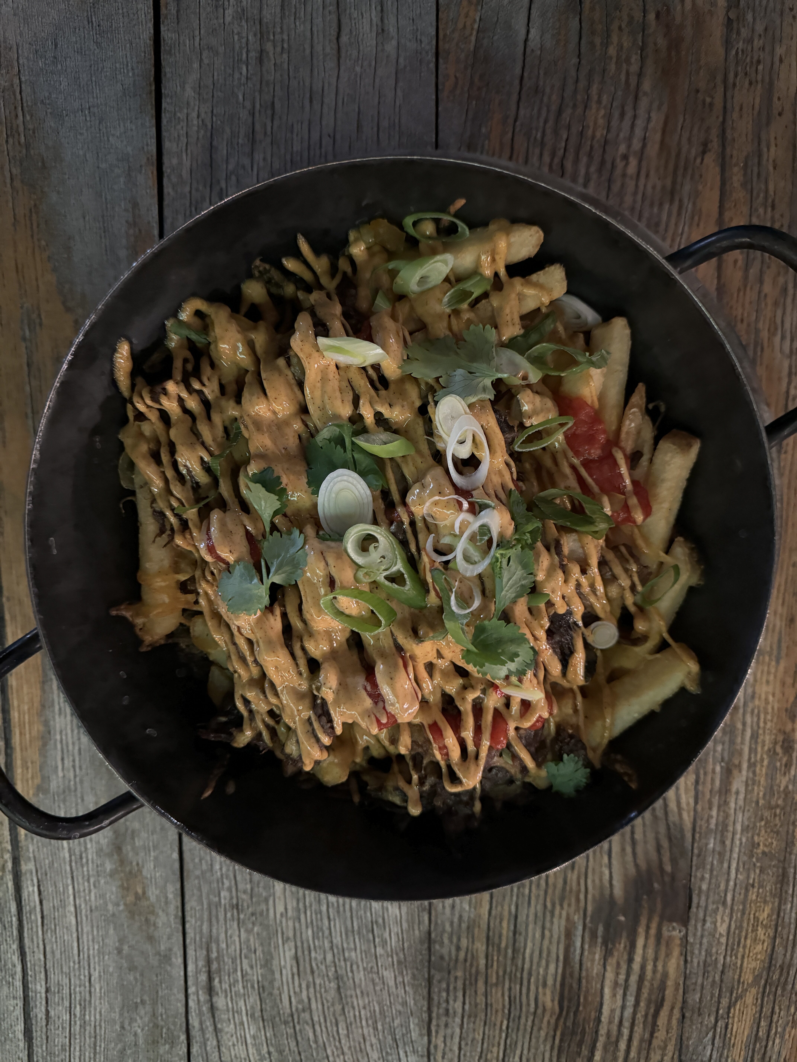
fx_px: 737
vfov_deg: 71.6
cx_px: 398
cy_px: 531
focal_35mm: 24
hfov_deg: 56.8
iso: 1250
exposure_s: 1/25
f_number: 1.78
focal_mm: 6.86
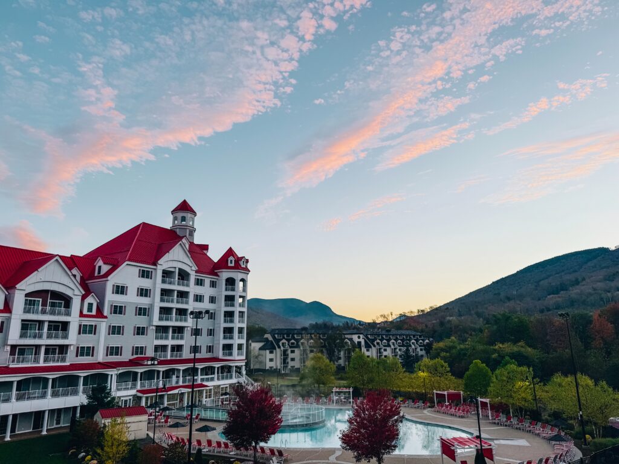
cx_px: 310
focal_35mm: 24
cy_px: 232
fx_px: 429
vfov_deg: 56.8
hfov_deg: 71.6
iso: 64
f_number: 1.8
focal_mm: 6.76
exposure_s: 1/270
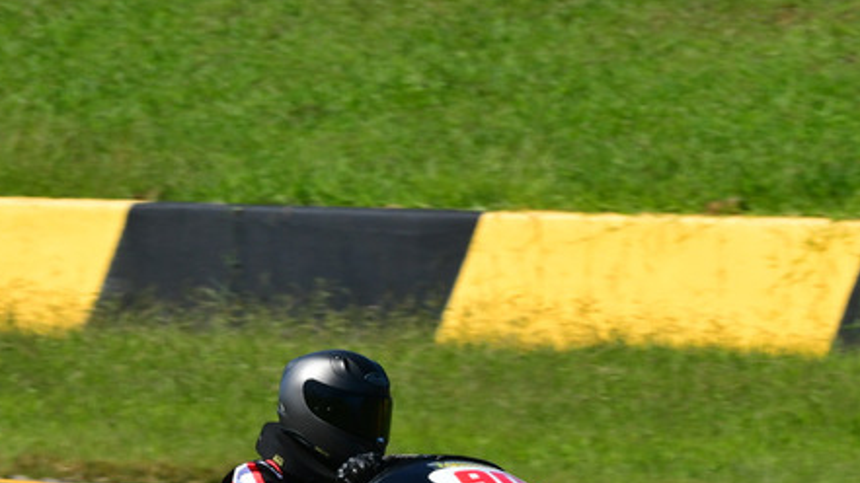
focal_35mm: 684
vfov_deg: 1.8
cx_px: 408
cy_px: 434
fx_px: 15597
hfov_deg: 3.2
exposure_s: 1/640
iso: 500
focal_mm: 240
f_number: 13
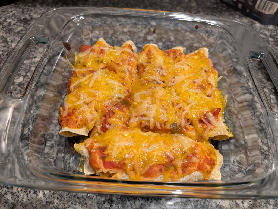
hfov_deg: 71.5
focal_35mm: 24
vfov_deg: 56.9
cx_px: 139
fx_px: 193
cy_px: 104
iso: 137
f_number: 1.68
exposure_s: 1/23.8
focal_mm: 6.9
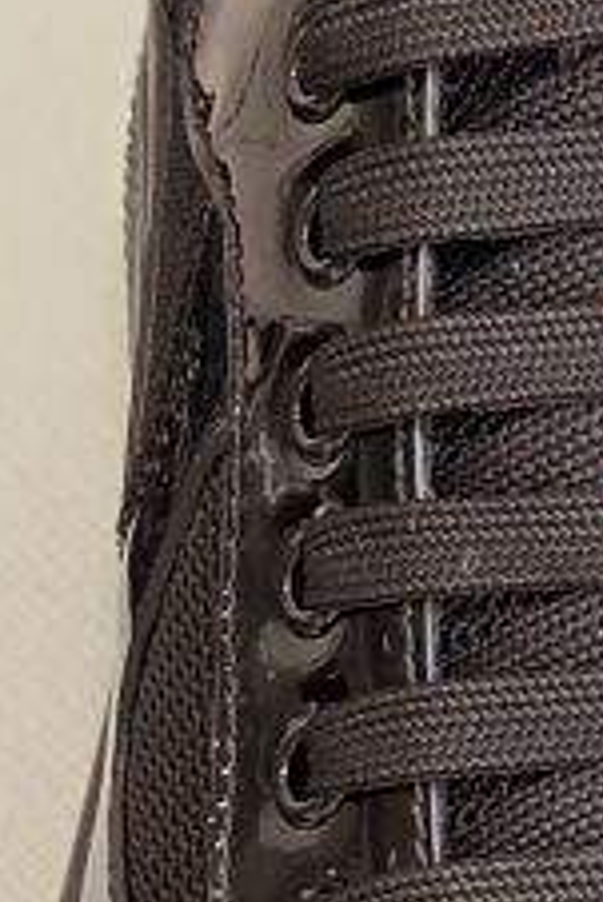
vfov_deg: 6.0
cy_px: 523
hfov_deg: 3.9
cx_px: 1346
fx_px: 8629
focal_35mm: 344
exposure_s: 1/122
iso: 32
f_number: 2
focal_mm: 6
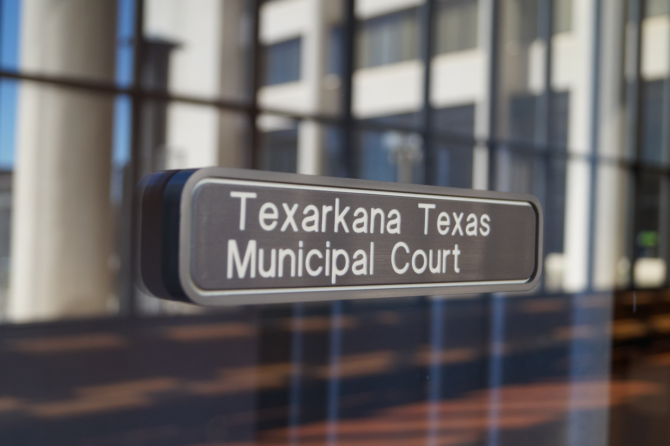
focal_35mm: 42
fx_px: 781
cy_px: 223
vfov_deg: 31.9
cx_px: 335
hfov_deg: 46.4
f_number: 4.5
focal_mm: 28
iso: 400
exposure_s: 1/160
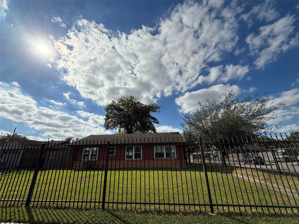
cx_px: 150
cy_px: 112
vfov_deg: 85.7
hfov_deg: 102.1
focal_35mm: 14
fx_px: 121
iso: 50
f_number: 2.2
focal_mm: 2.22
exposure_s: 1/6173
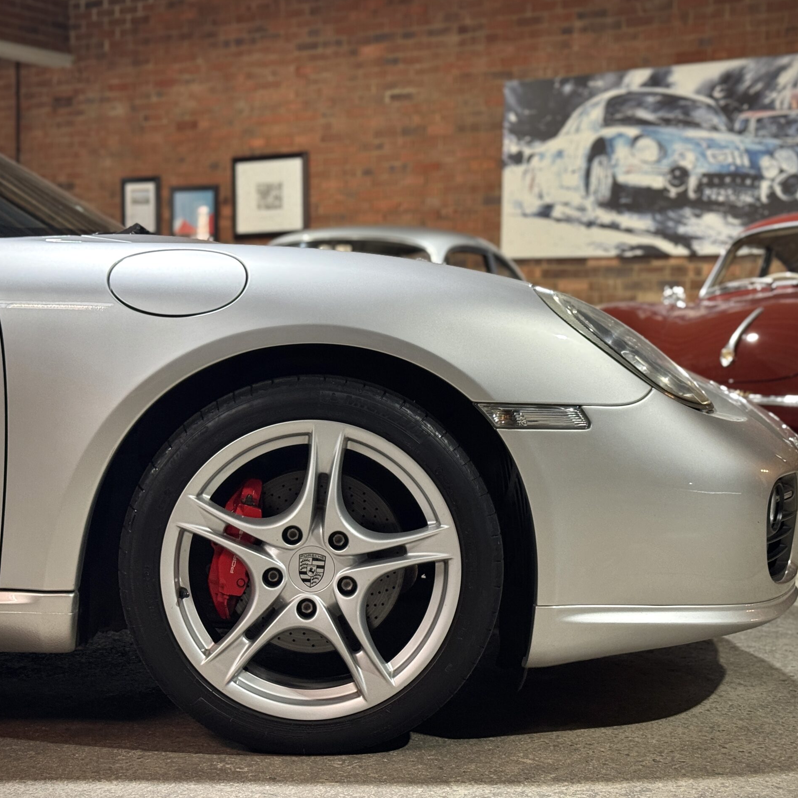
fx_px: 1487
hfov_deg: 30.0
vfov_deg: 30.0
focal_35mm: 57
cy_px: 397
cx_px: 406
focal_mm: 6.76
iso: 200
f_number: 1.78
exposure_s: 1/50
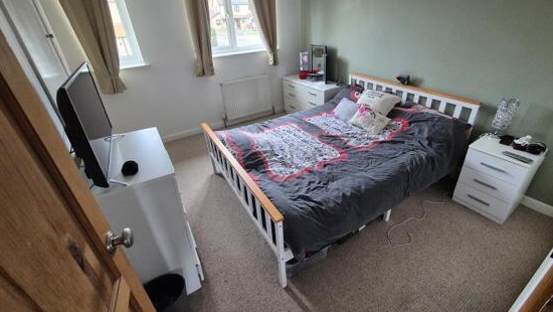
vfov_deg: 70.5
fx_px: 220
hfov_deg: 102.9
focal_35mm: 15
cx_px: 290
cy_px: 143
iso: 640
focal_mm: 2.2
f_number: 2.2
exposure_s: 1/50
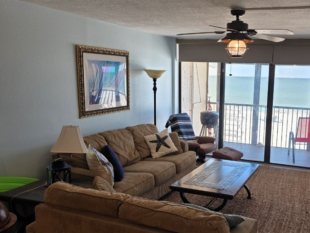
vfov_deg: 40.7
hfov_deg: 50.9
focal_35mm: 35
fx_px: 313
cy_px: 129
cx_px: 224
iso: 32
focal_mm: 6.3
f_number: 1.7
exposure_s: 1/120
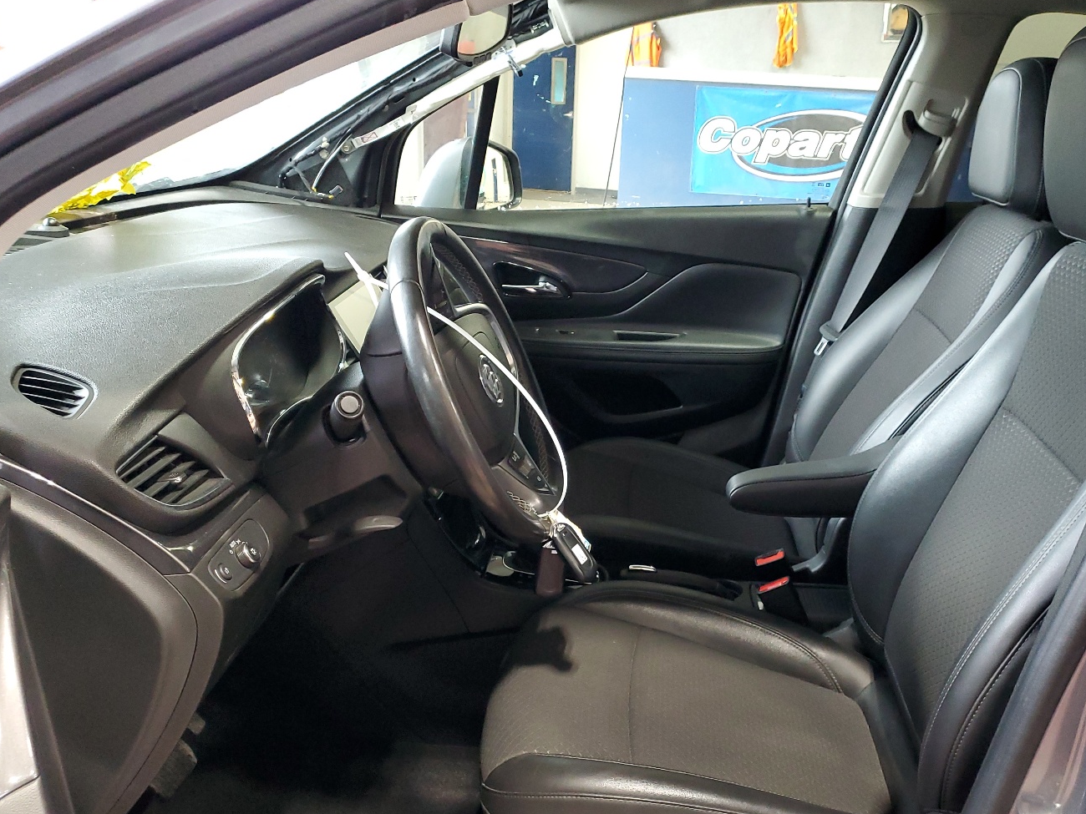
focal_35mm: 32
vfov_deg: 43.9
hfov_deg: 56.6
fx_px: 1004
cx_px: 617
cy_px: 489
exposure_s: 1/30
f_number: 1.5
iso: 288
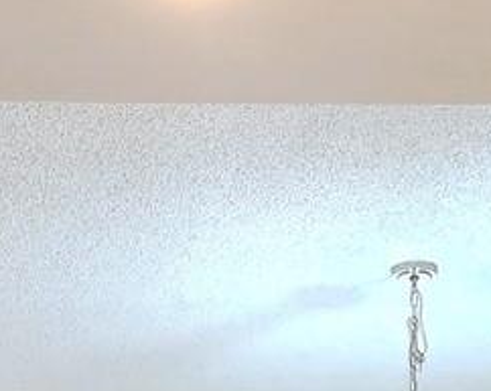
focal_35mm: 84
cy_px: 816
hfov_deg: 22.8
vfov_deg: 14.6
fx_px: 1219
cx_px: 223
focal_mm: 2.2
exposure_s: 1/60.2
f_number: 2.2
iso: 160
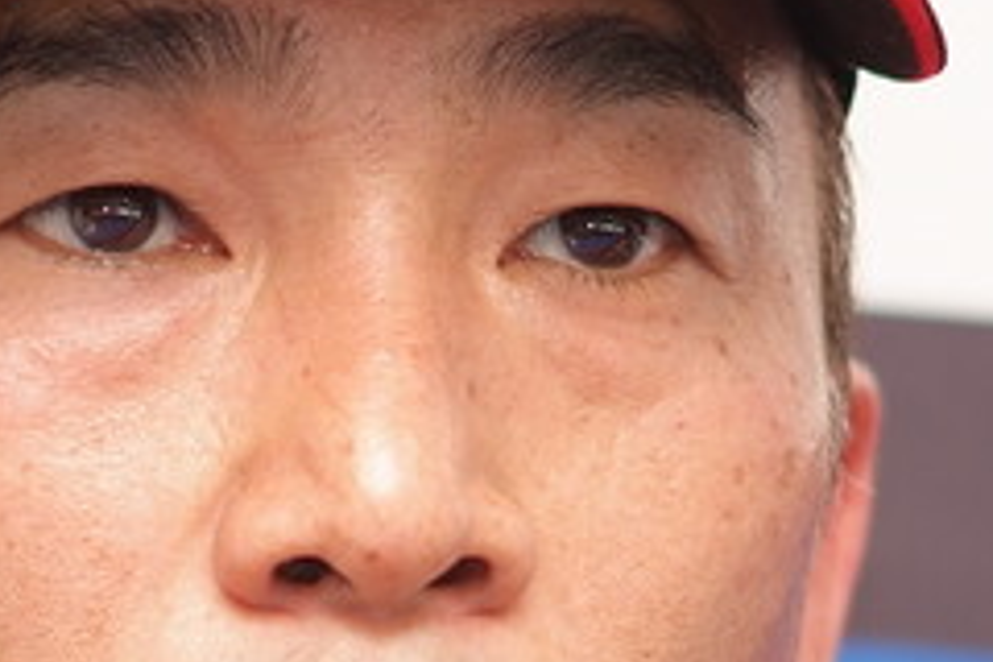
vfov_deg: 1.7
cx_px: 252
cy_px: 538
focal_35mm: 809
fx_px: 22313
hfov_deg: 2.5
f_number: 2.8
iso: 400
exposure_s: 1/250
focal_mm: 180
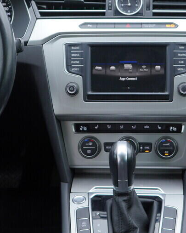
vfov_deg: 19.9
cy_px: 66
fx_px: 661
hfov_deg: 16.0
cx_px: 107
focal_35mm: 96
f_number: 2.8
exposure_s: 1/40
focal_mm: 24
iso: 125
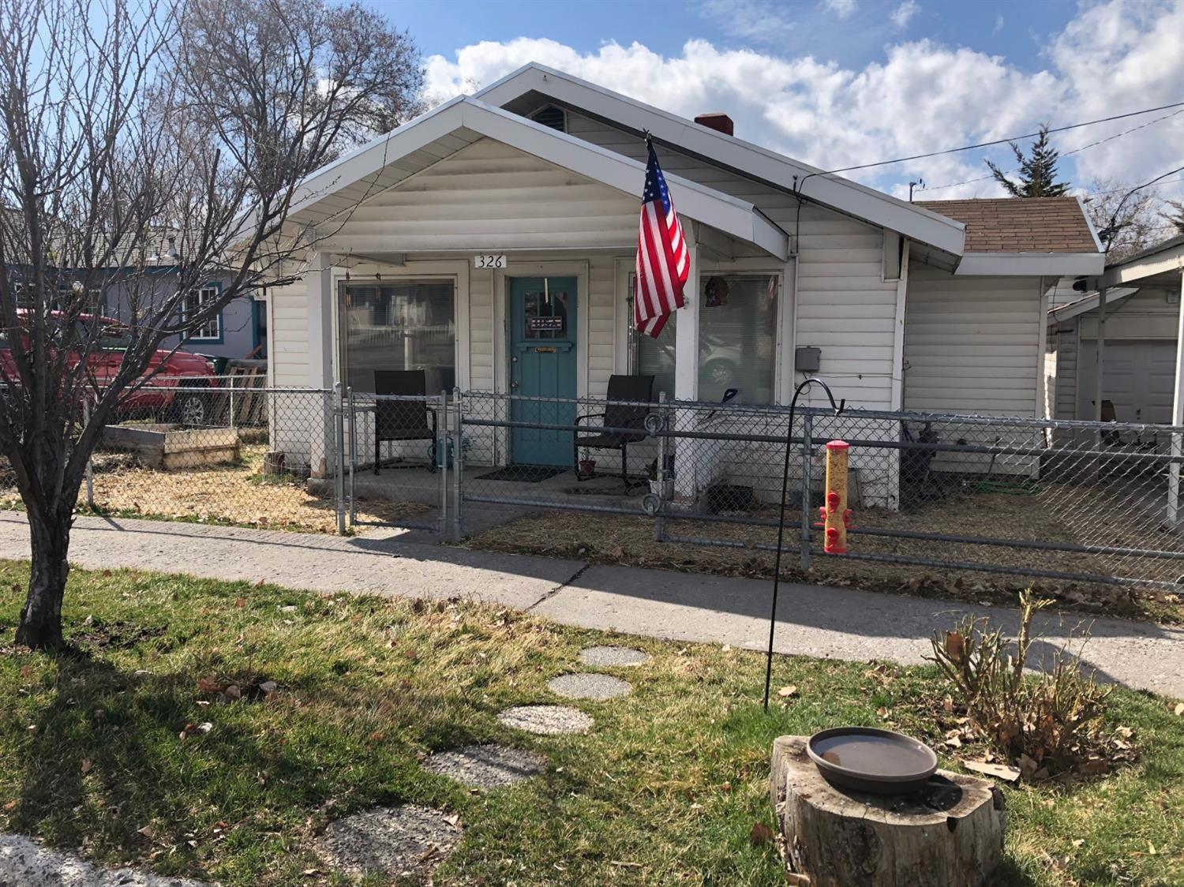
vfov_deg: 49.7
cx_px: 592
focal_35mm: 28
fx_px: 957
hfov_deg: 63.5
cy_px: 444
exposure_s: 1/1715
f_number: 1.8
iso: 20
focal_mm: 3.99
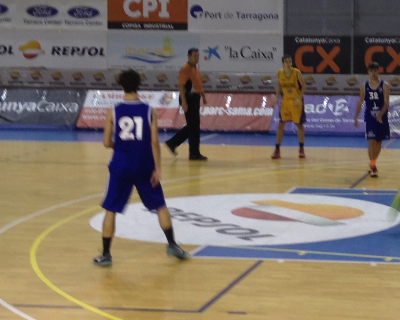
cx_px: 423
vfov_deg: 14.4
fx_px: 1267
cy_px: 120
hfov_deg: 17.4
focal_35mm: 107
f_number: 2.4
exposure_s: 1/24
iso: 50
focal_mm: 4.28
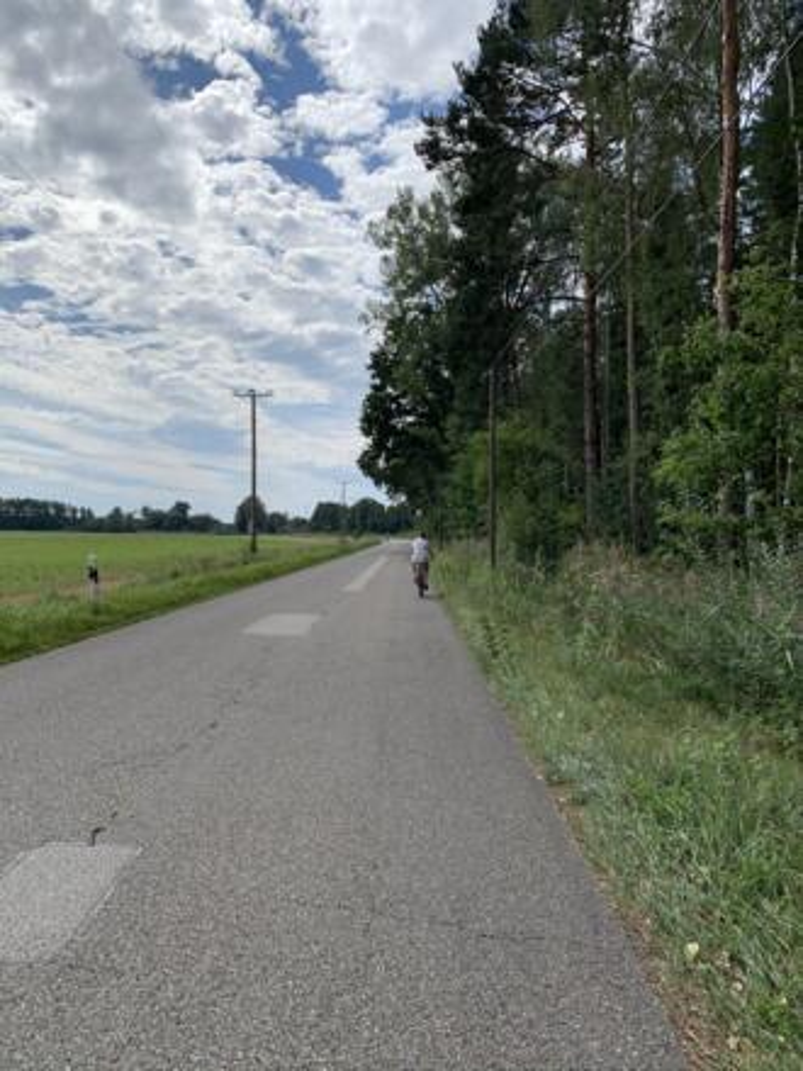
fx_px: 804
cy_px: 536
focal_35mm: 26
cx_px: 402
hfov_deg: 53.1
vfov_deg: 67.3
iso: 25
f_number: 1.8
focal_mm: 4.25
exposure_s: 1/4098
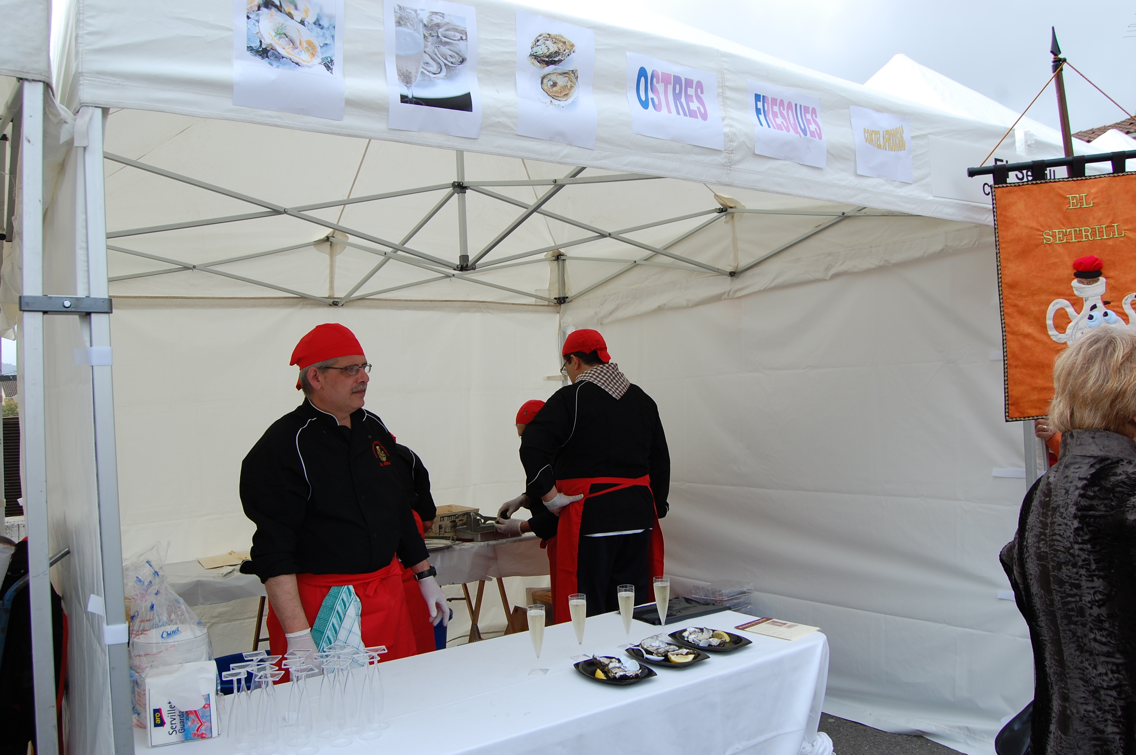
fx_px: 851
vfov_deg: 47.8
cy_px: 378
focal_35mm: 27
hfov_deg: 67.4
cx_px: 568
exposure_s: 1/250
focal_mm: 18
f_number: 8
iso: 200
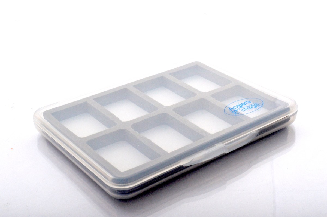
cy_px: 108
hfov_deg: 31.9
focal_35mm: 63
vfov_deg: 21.5
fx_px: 572
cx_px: 164
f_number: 29
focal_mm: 42
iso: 1600
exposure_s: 1/200
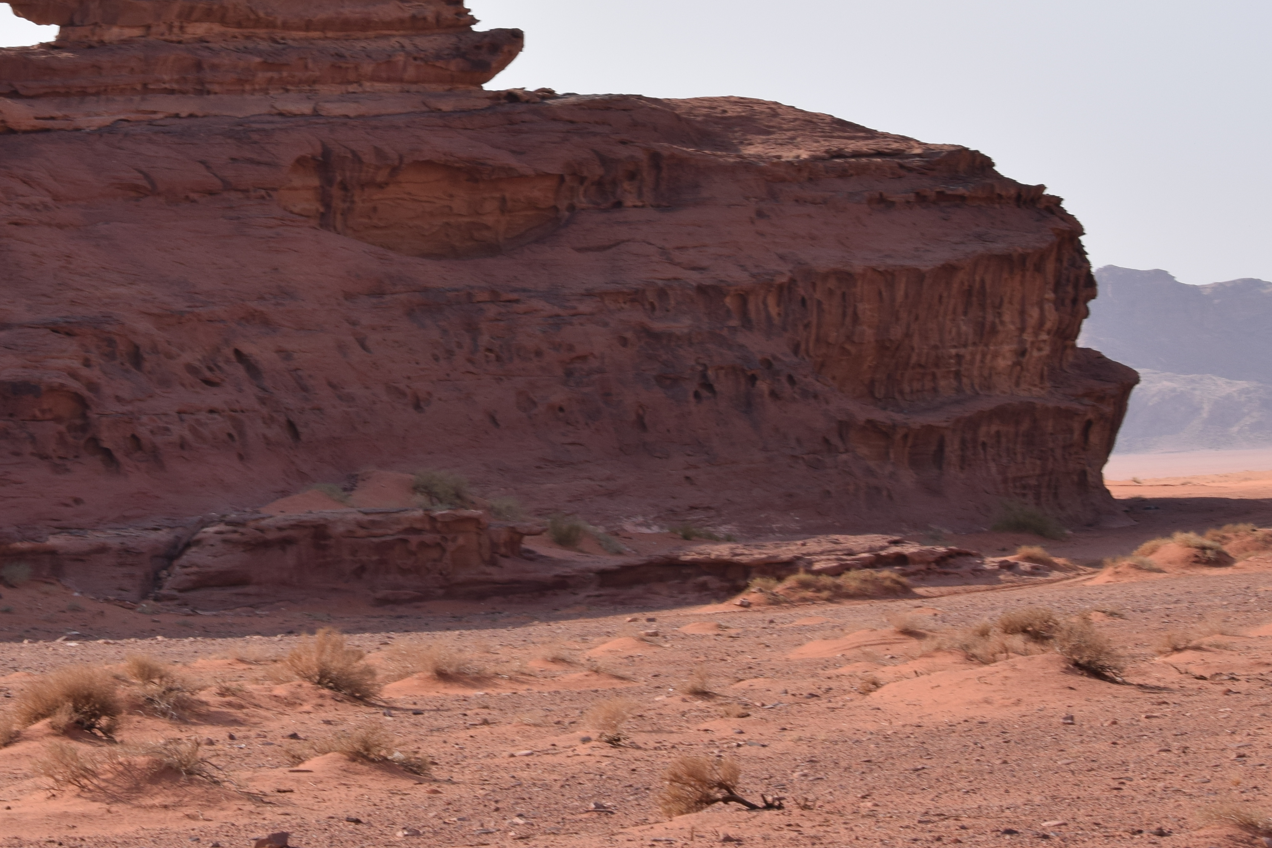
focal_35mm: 149
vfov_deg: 9.2
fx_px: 5261
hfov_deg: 13.7
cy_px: 98
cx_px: 208
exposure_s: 1/400
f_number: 10
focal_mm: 55
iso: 200
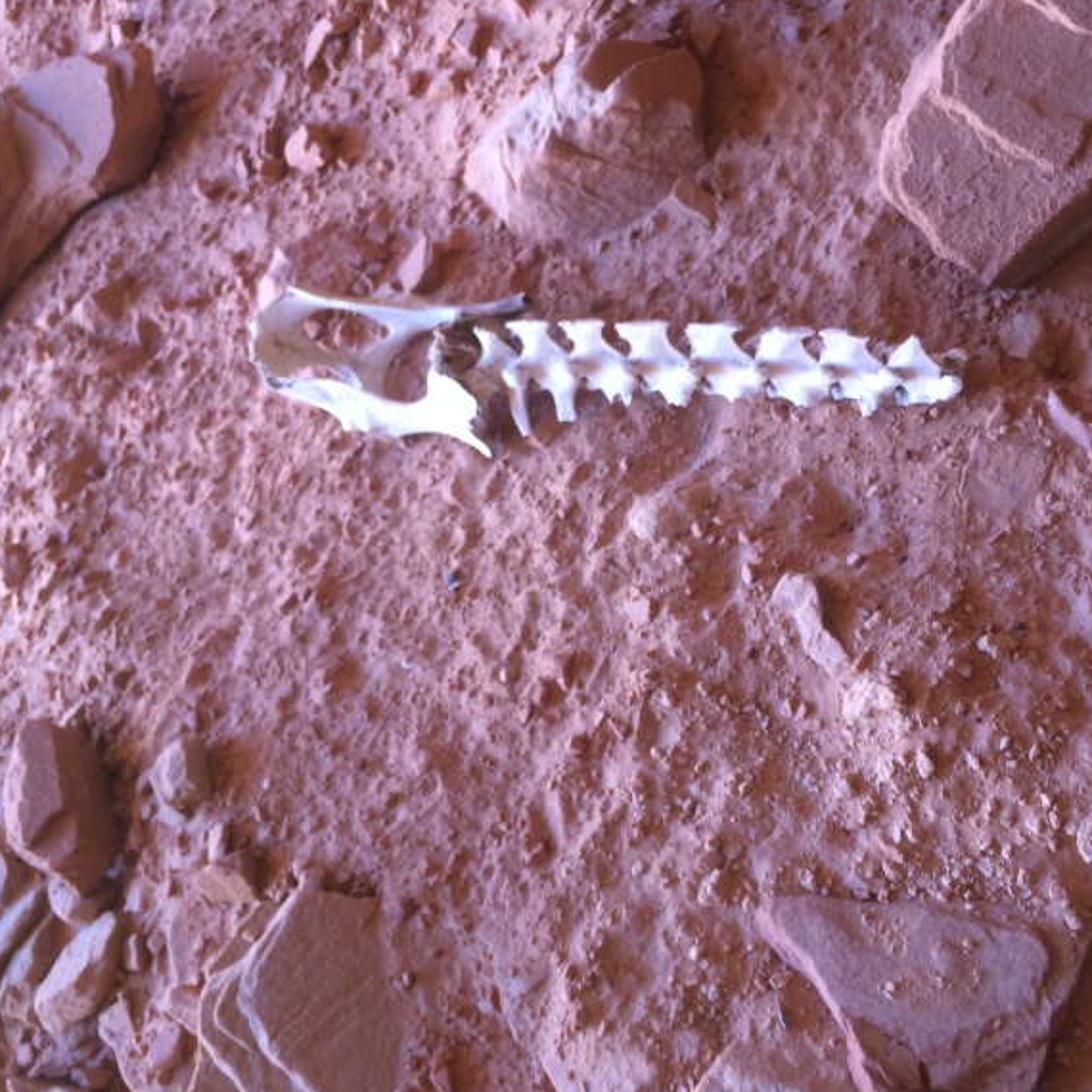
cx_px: 648
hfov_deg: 45.8
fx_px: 1285
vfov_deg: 46.0
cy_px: 554
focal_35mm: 36
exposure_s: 1/30
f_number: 2.2
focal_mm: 4.15
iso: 40
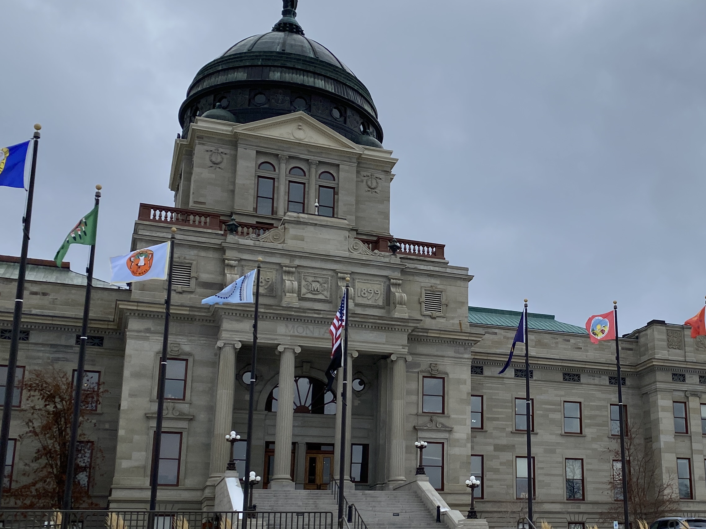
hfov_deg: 39.5
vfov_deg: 31.4
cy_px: 327
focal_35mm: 46
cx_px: 570
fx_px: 938
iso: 32
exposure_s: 1/4608
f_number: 1.8
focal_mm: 4.25
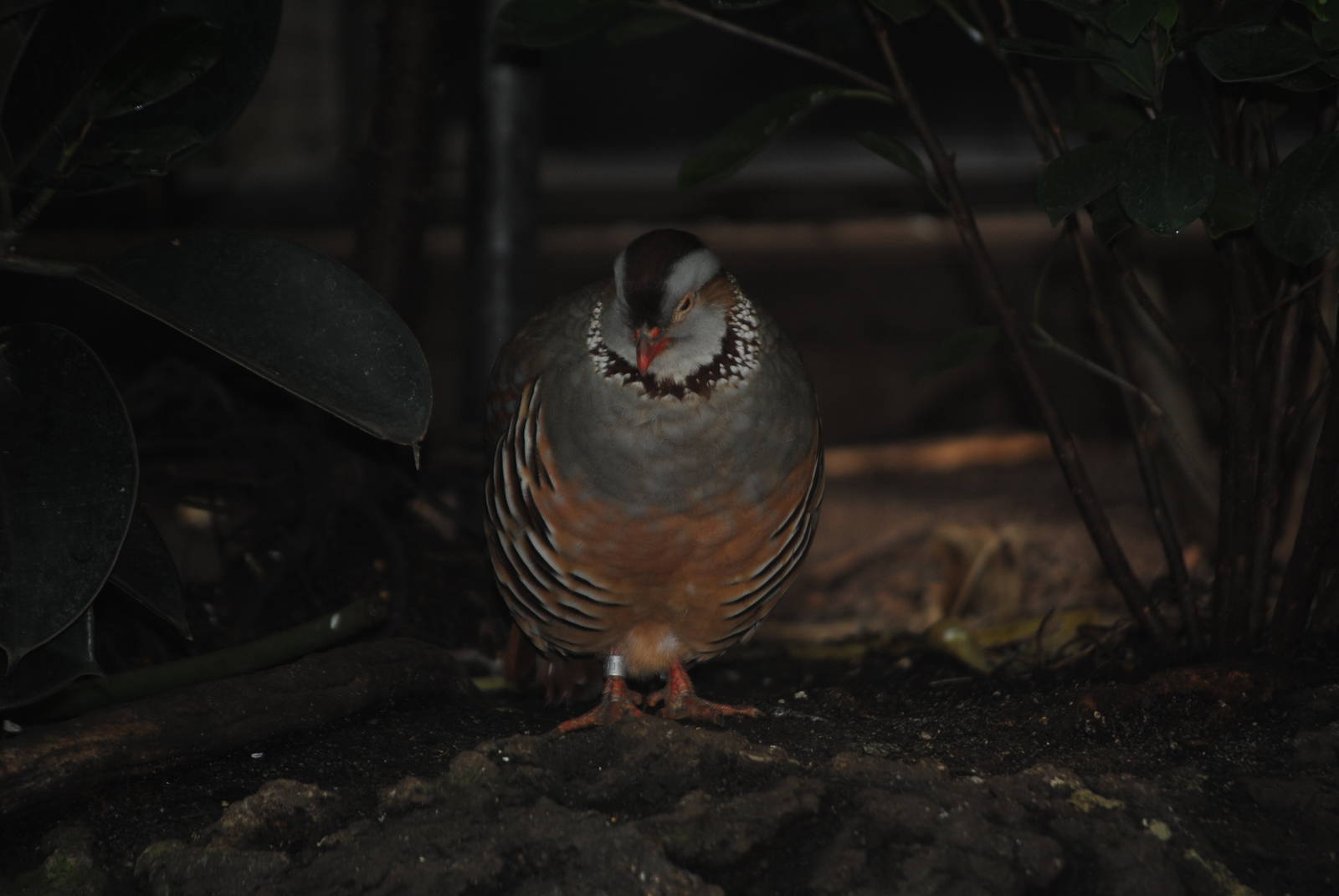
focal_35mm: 300
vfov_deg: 4.6
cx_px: 670
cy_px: 448
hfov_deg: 6.9
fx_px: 11171
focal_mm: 200
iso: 200
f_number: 5.6
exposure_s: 1/60
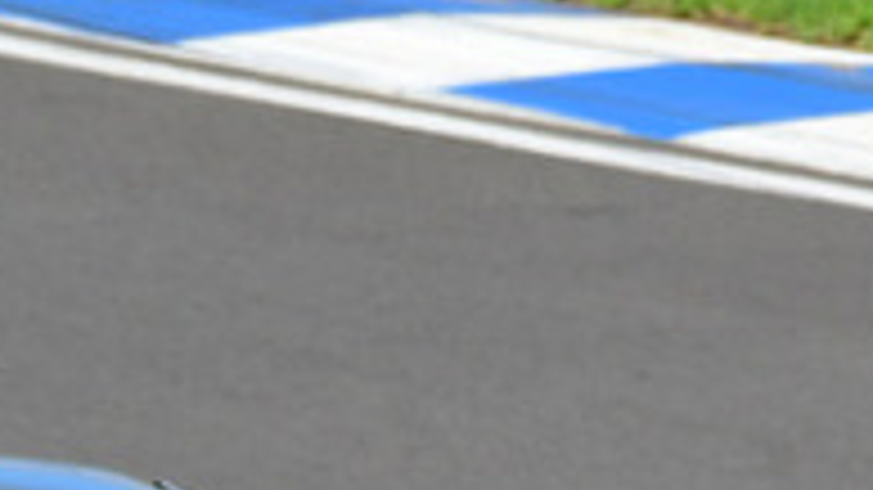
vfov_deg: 0.4
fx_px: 74934
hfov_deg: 0.7
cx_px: -212
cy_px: 958
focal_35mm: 3238
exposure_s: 1/640
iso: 500
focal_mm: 500
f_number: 11
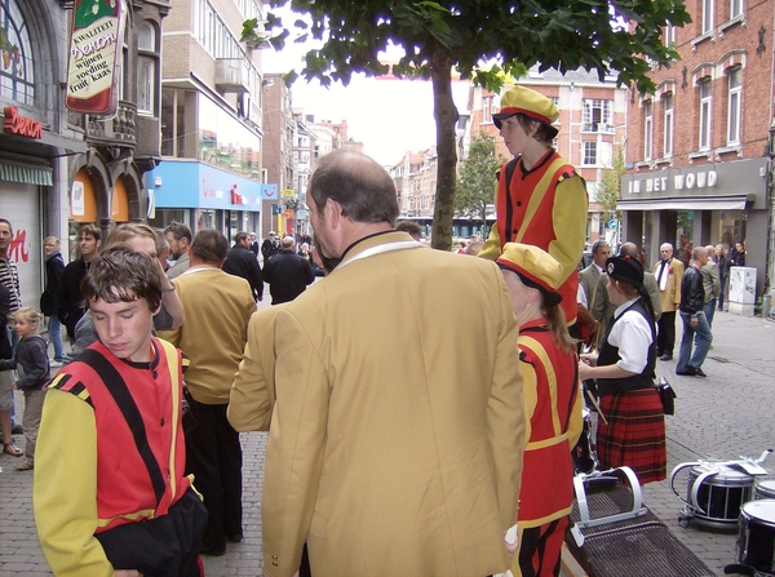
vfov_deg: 39.5
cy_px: 288
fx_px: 804
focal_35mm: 36
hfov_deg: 51.5
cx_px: 388
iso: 200
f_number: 2.8
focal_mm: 6
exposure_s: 1/205
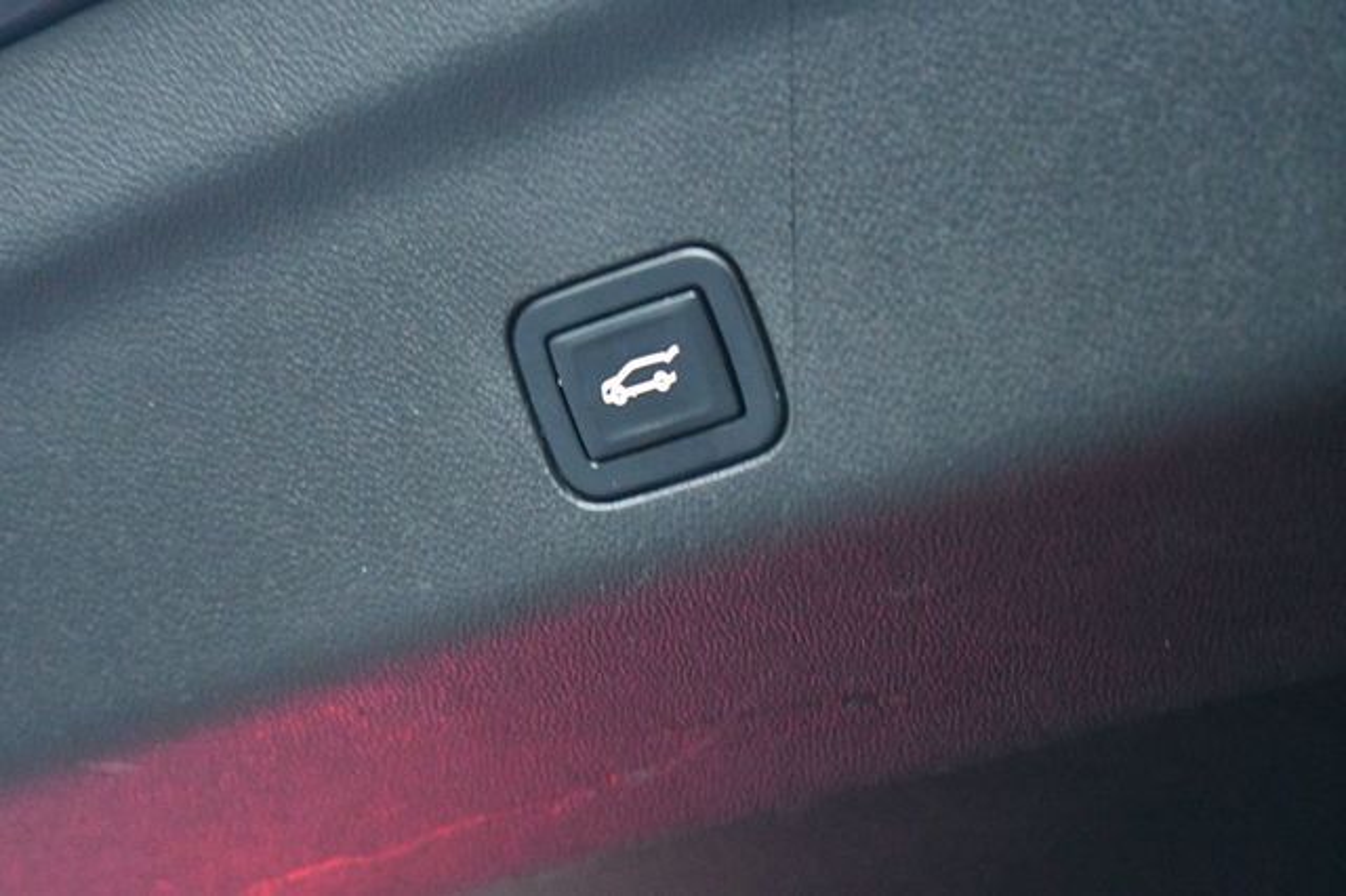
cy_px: 448
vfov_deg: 16.6
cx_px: 673
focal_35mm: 82
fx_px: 3064
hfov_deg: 24.8
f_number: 5.6
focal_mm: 55
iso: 12800
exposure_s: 1/40
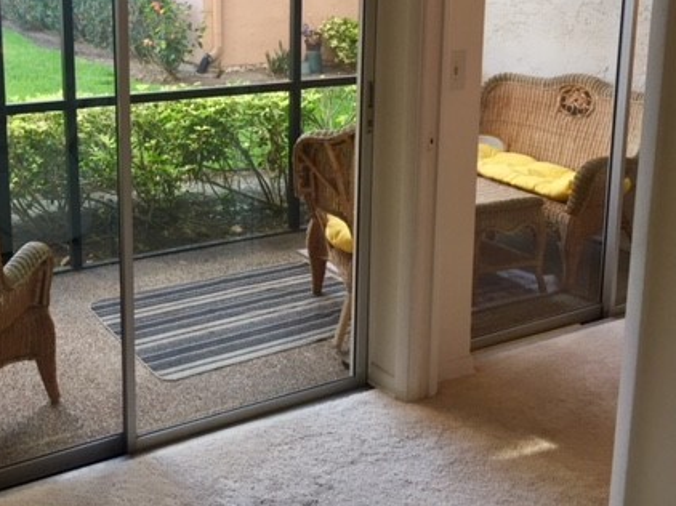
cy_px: 123
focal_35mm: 44
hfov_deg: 42.6
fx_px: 859
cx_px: 253
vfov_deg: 32.2
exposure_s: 1/120
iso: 50
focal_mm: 4.15
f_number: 2.2
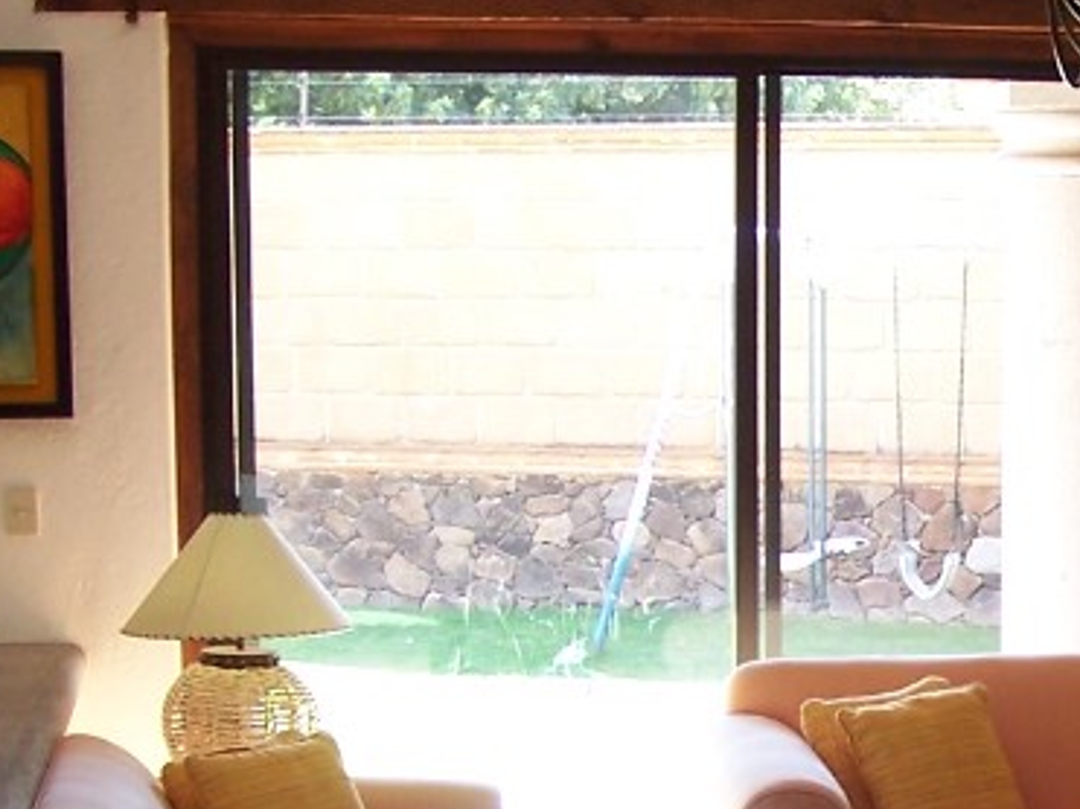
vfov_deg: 14.0
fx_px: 3275
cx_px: 1173
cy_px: 698
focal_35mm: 105
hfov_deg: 18.1
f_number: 2.8
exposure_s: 1/30
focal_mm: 6.3
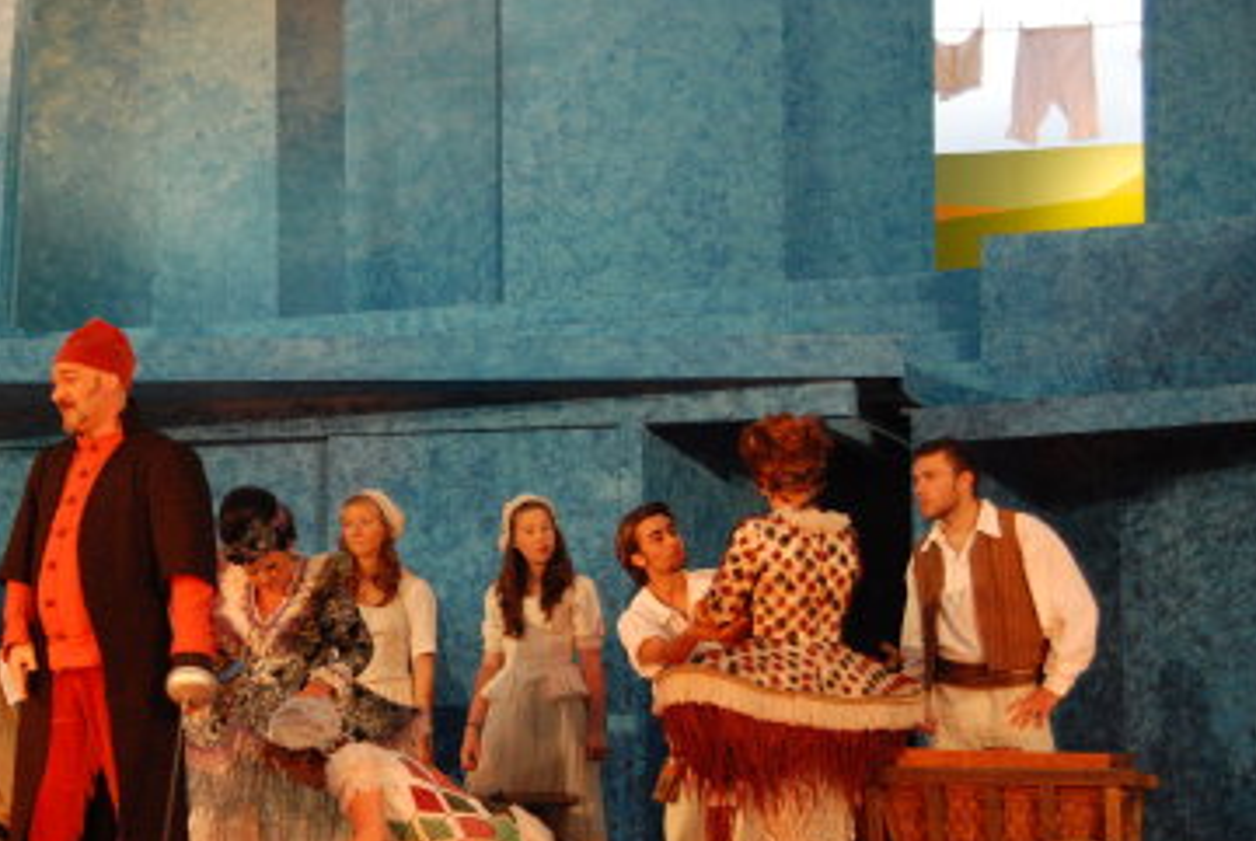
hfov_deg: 19.7
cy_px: 537
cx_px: 351
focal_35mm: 103
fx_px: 3598
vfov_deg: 13.3
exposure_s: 1/100
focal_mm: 46
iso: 1250
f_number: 5.6
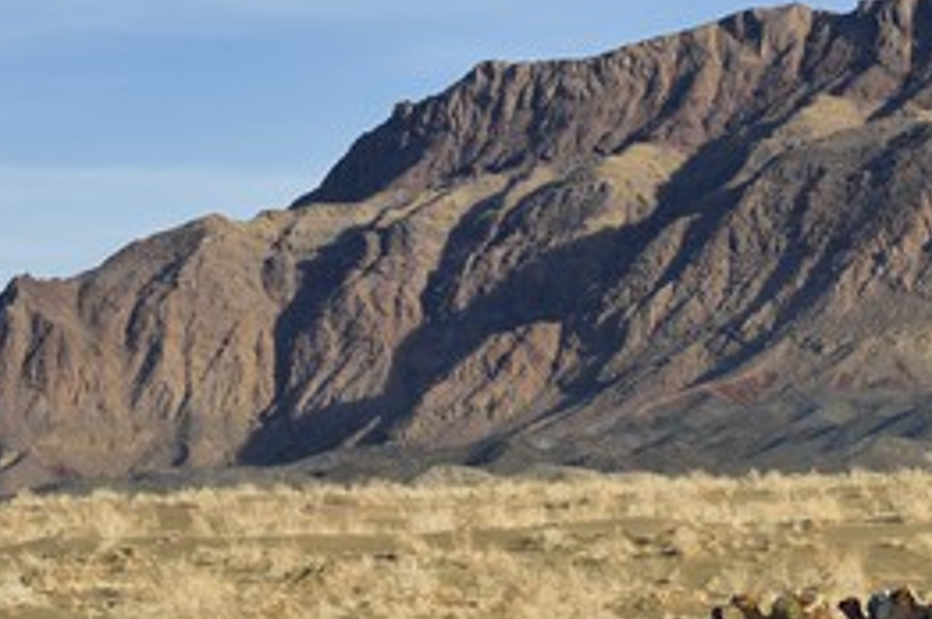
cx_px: 477
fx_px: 6852
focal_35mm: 265
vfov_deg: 5.2
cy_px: 395
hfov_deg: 7.8
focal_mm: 165
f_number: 9
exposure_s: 1/320
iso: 200
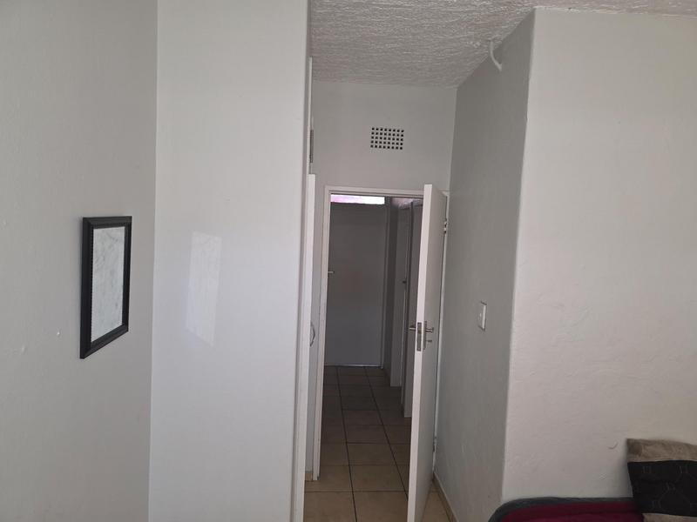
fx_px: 463
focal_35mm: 23
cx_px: 348
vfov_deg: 58.9
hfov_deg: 73.9
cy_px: 261
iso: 100
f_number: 1.7
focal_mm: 6.3
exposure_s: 1/40
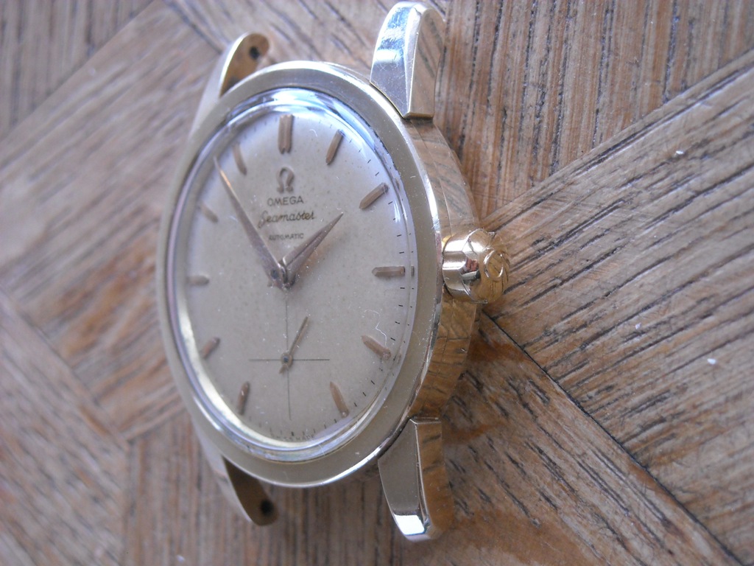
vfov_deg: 17.6
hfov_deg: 23.3
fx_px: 1830
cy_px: 283
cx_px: 377
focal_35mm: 84
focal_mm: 13.73
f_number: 4.1
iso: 248
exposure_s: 1/60
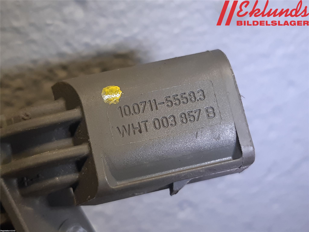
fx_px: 232
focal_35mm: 26
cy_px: 116
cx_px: 154
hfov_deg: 67.3
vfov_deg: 53.1
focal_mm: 3.93
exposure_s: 1/50
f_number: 1.7
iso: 80
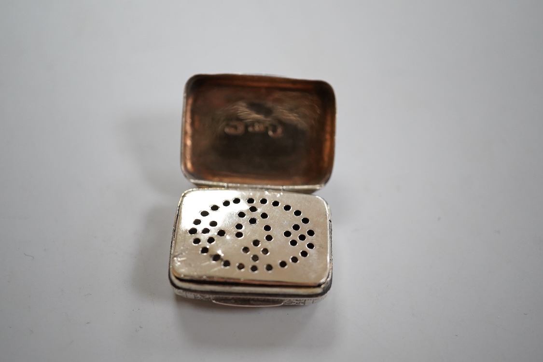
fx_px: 679
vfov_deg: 29.9
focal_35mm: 45
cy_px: 181
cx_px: 272
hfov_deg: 43.6
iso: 2500
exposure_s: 1/400
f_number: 4.5
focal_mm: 30
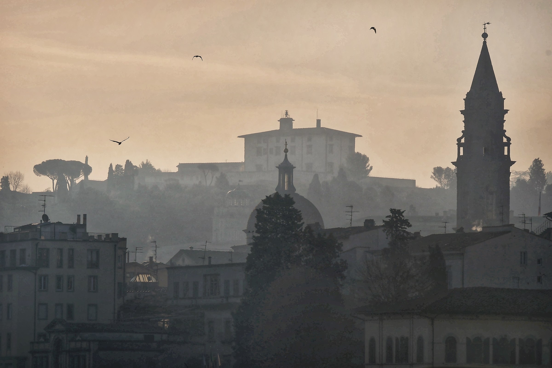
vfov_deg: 4.6
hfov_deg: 6.9
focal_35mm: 300
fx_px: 4600
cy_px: 184
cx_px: 276
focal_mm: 200
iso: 200
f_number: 11
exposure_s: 1/640
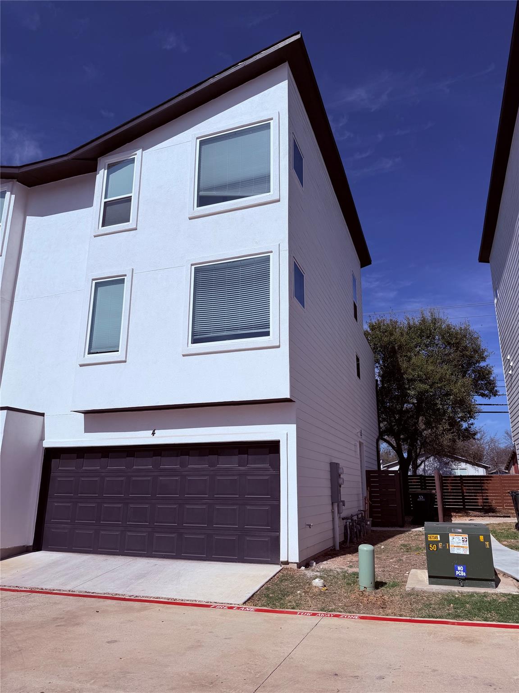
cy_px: 346
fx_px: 480
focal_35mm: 24
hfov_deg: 56.8
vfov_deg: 71.6
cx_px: 260
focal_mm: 6.76
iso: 80
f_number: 1.78
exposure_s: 1/17544
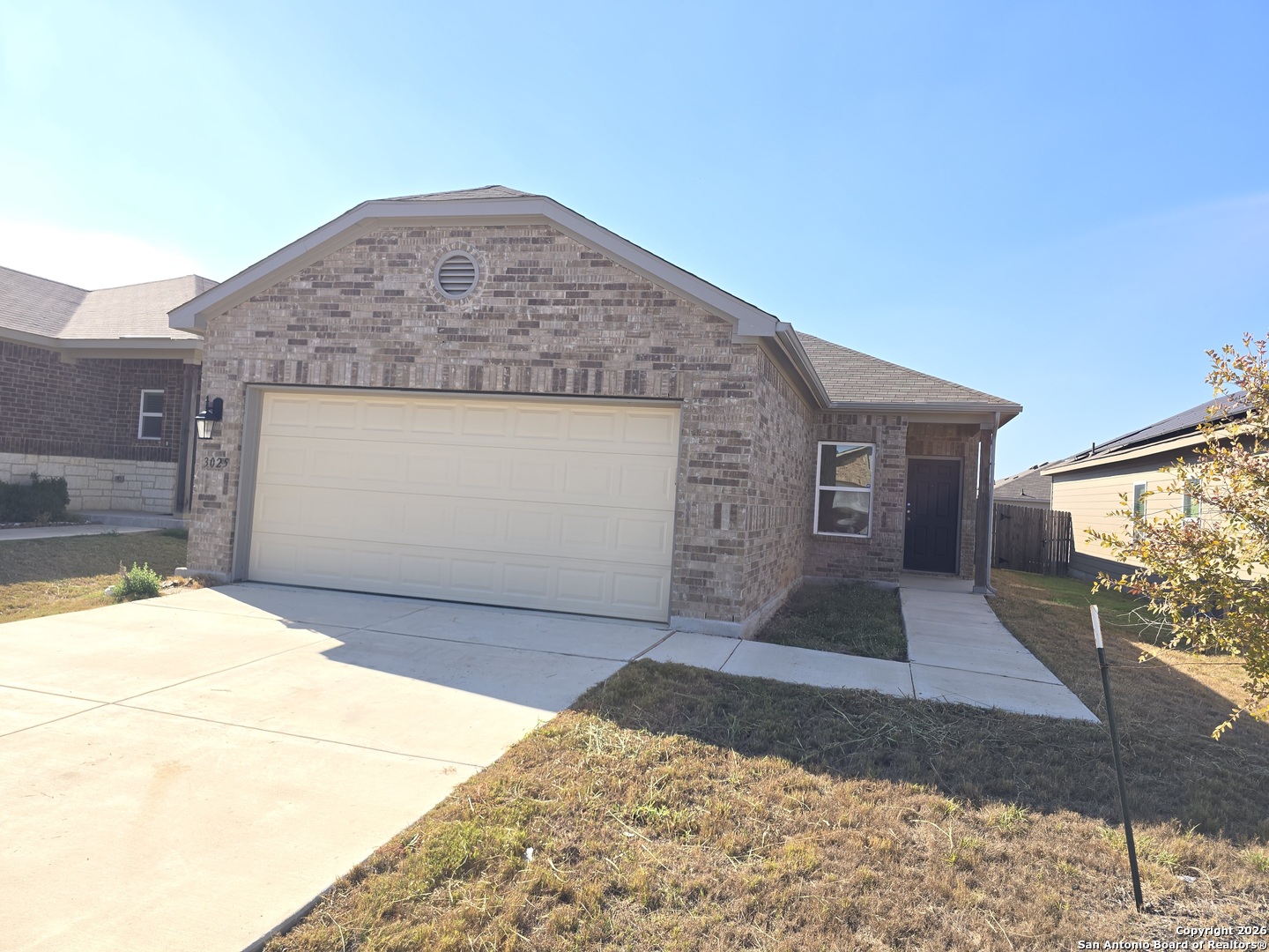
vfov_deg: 58.9
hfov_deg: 73.9
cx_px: 634
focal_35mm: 23
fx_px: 843
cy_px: 476
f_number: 1.7
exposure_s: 1/399
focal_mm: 6.3
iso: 12
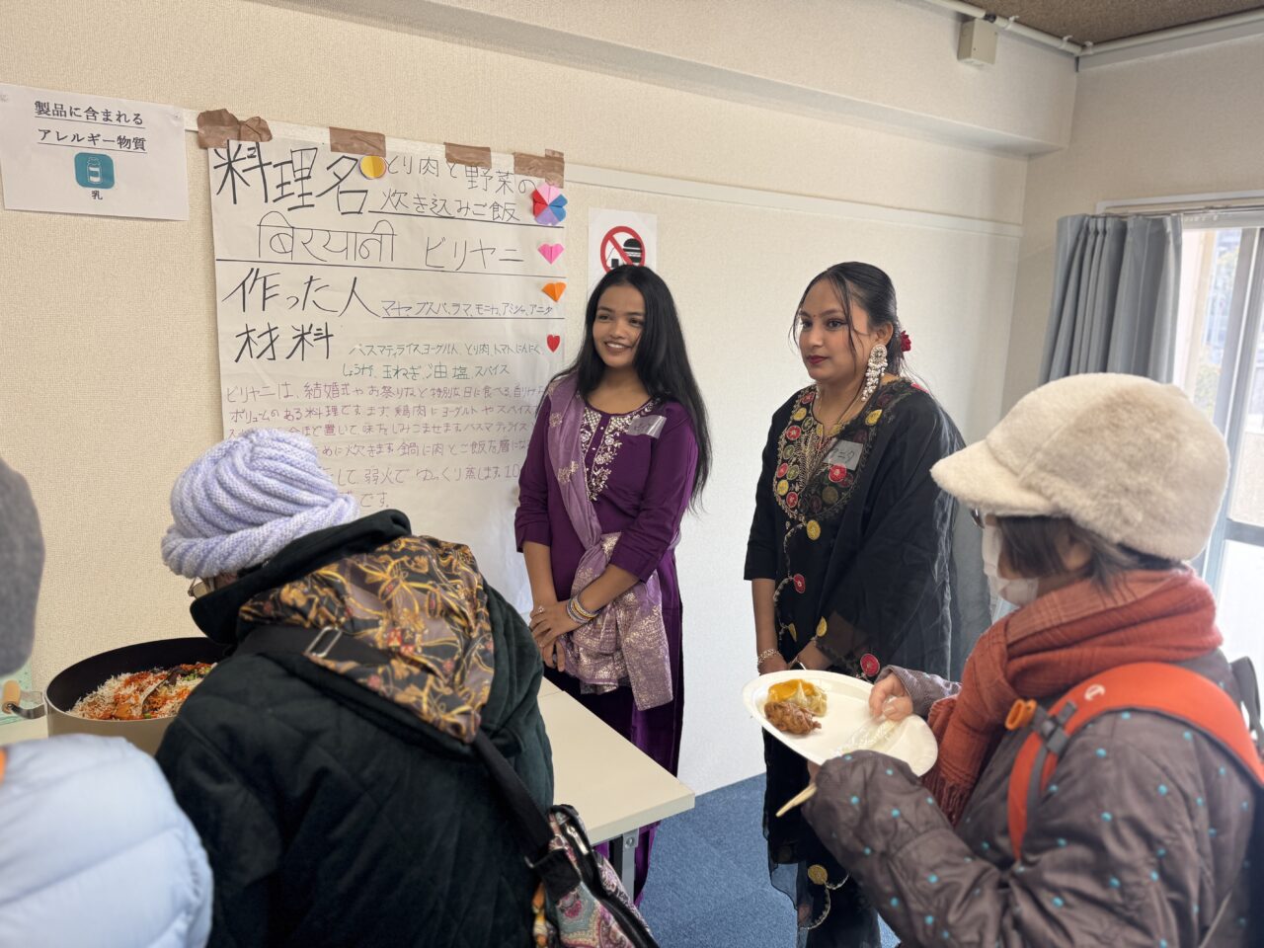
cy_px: 474
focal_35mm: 24
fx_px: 876
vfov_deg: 56.8
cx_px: 632
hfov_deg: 71.6
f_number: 1.78
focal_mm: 6.76
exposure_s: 1/121
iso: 64
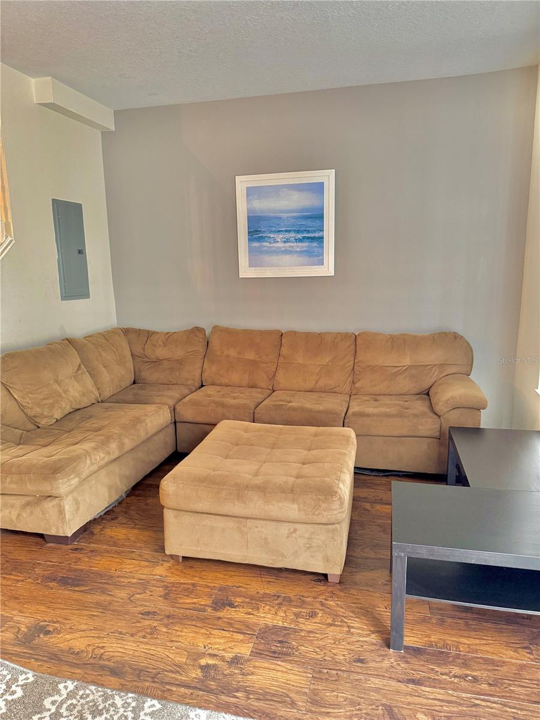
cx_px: 270
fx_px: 499
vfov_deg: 71.6
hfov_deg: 56.8
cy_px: 360
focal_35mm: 24
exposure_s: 1/60
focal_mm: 6.76
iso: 320
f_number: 1.78
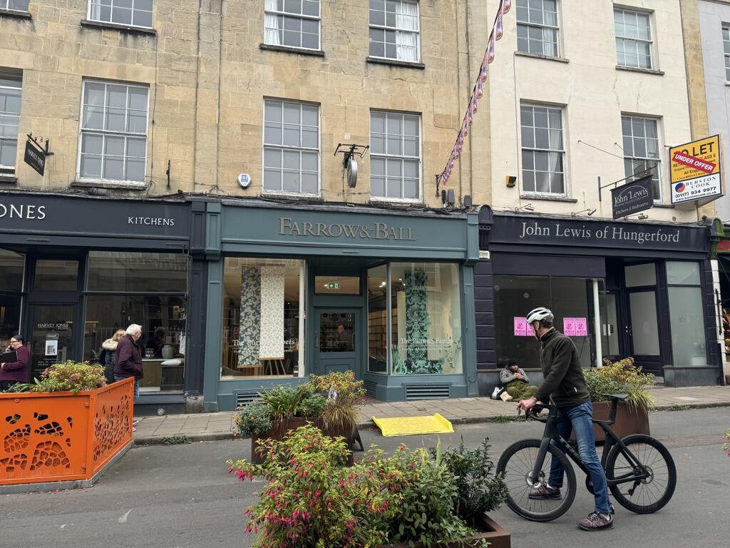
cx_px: 365
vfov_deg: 56.8
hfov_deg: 71.6
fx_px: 506
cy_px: 274
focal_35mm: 24
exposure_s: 1/318
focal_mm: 6.76
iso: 80
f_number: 1.78
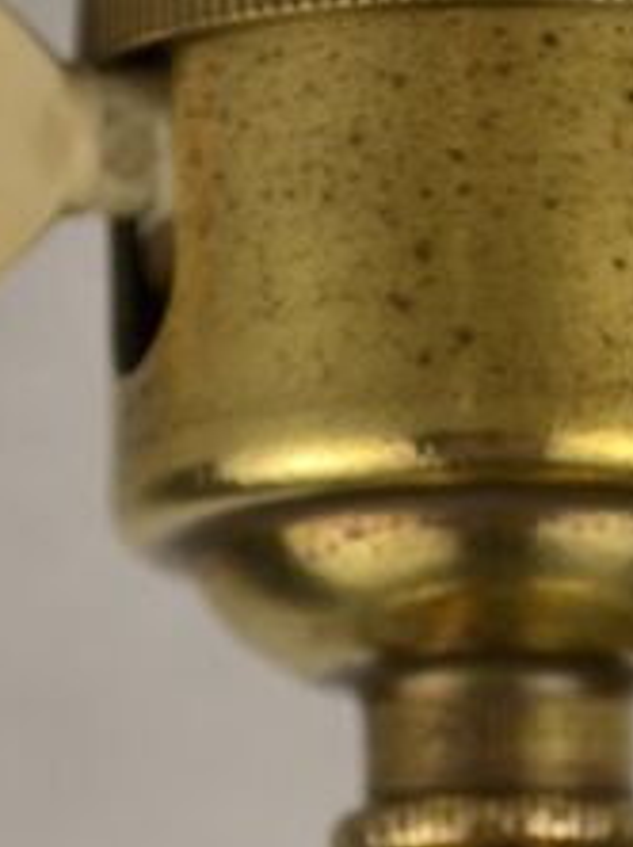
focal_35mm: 330
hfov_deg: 4.5
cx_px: 551
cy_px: 931
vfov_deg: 6.0
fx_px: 8062
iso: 160
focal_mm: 55
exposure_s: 1/125
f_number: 5.6
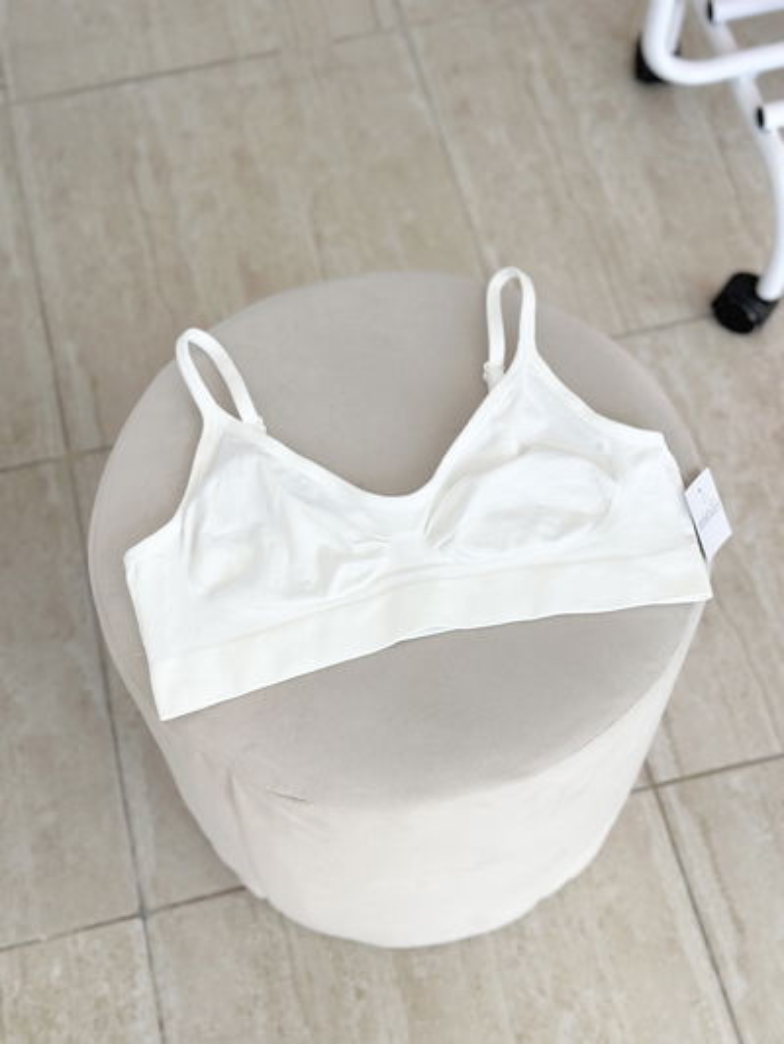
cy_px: 522
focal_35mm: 48
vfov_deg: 39.6
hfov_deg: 30.3
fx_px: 1449
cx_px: 392
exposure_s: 1/392
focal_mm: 6.86
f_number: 1.78
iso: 80
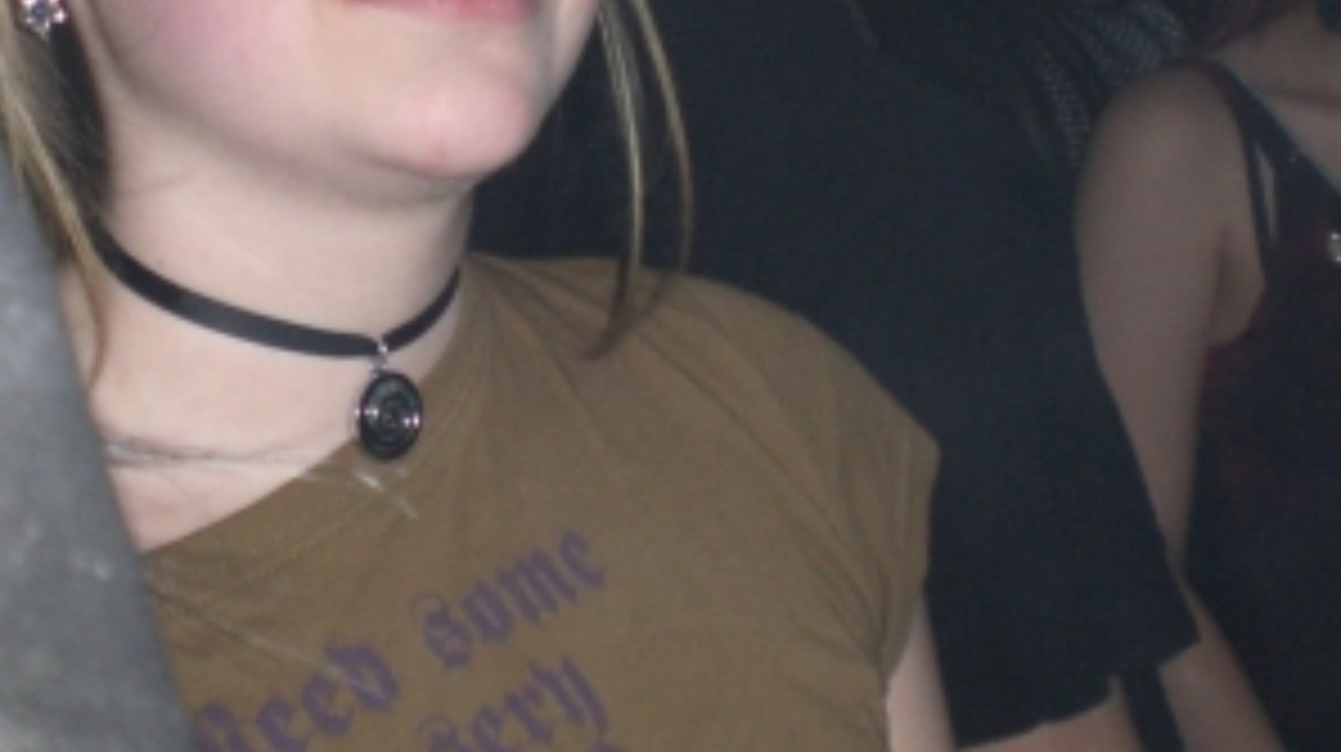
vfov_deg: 13.4
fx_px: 3162
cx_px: 630
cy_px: 36
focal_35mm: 89
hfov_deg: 23.9
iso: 200
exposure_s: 1/60
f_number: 3.1
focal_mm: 6.3
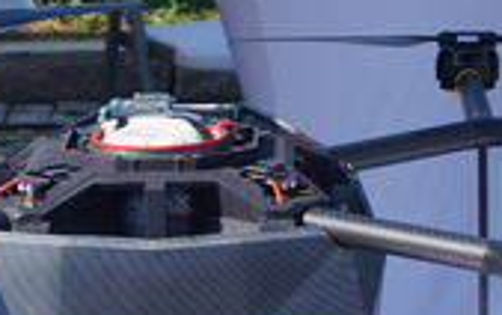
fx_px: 3040
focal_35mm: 222
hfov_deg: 9.4
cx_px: 110
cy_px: 343
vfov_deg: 5.9
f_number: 10
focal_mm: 40
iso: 100
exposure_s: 1/160
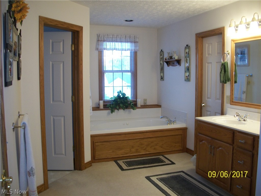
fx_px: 264
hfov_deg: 52.6
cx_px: 130
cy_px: 98
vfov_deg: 40.7
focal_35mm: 35
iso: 160
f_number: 3.1
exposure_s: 1/30
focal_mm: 6.3
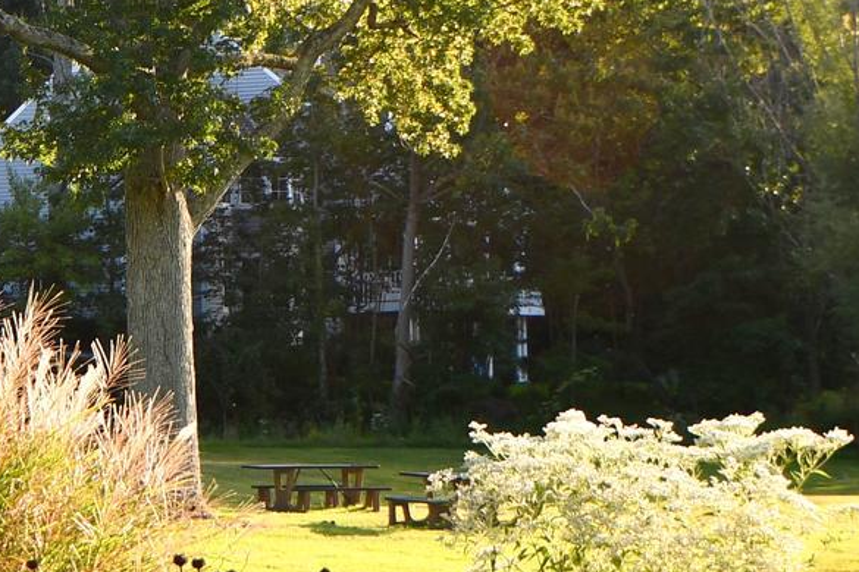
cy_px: 262
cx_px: -113
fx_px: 3006
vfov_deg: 10.9
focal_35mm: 126
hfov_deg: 15.8
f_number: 4.5
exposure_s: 1/200
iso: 100
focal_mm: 24
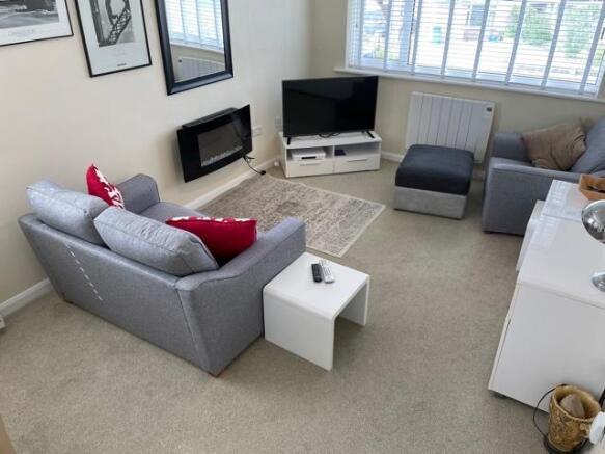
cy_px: 227
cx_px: 302
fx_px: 454
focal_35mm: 26
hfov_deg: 67.3
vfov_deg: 53.0
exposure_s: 1/100
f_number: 1.6
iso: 64
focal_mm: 4.2
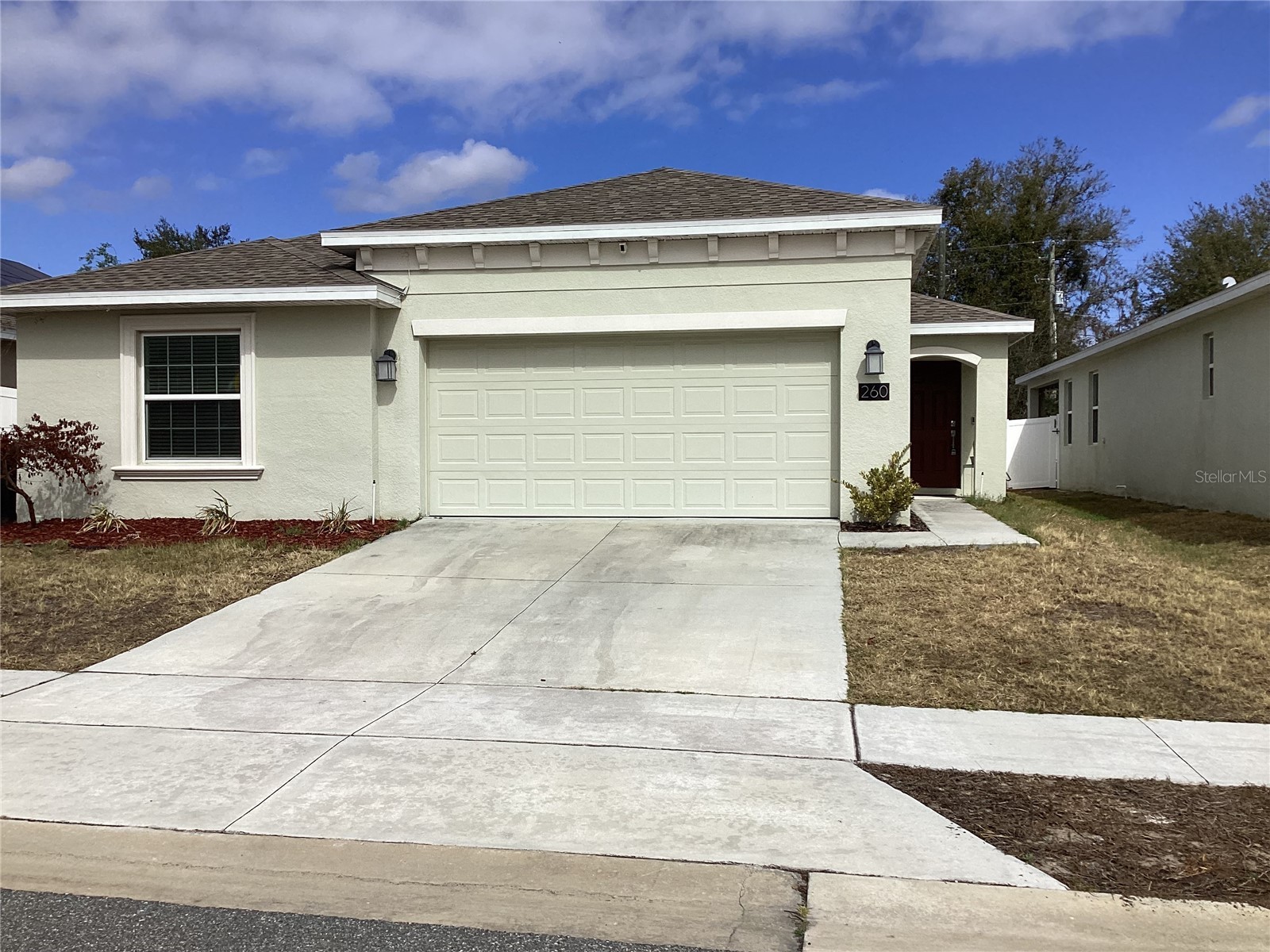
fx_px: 1137
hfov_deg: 58.4
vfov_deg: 45.4
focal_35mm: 31
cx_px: 635
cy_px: 476
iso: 25
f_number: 2.4
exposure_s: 1/3021
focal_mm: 3.3
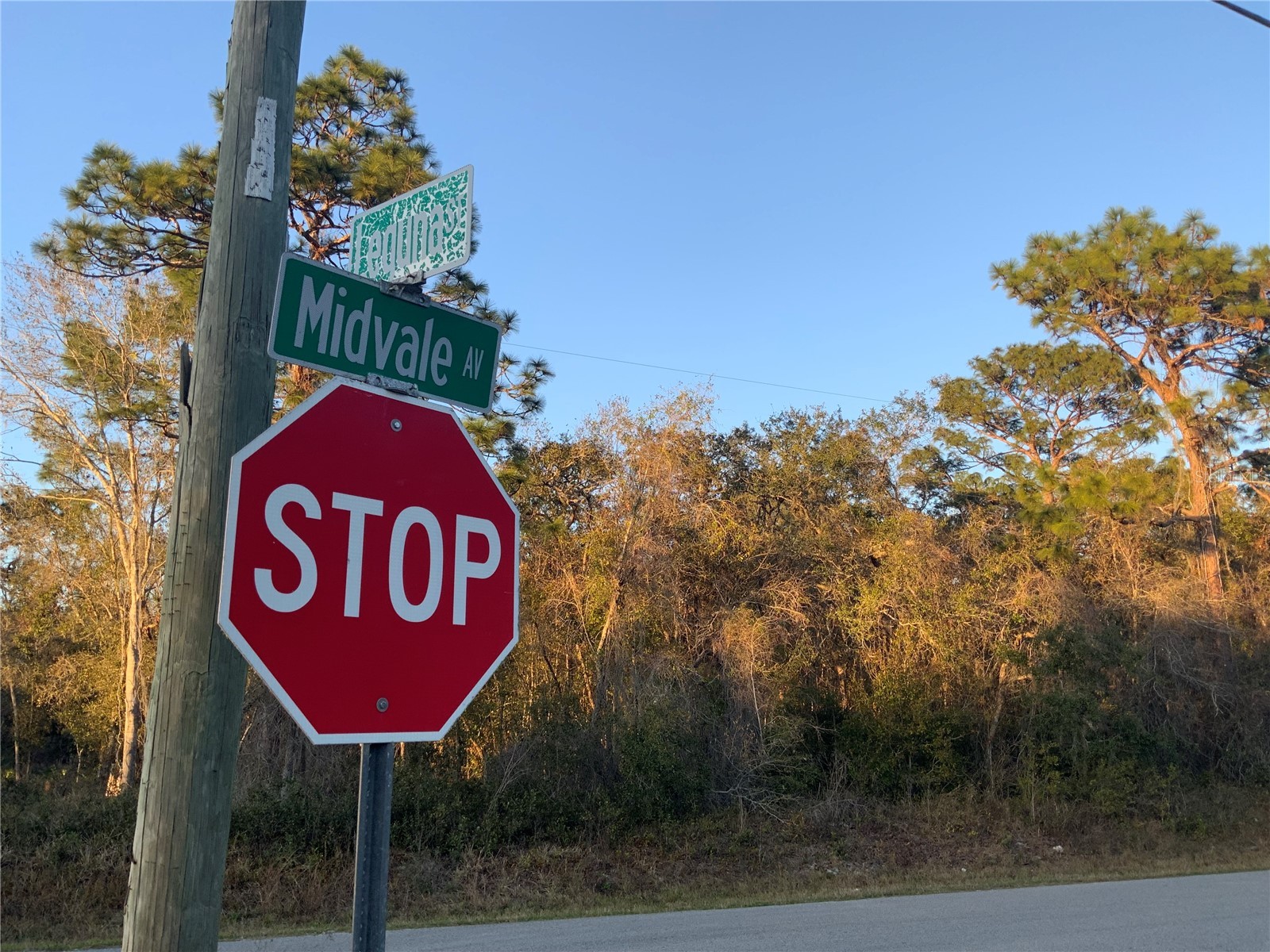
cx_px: 635
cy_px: 476
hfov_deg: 61.7
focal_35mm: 29
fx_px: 1064
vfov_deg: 48.2
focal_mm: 3
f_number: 1.8
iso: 16
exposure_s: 1/367
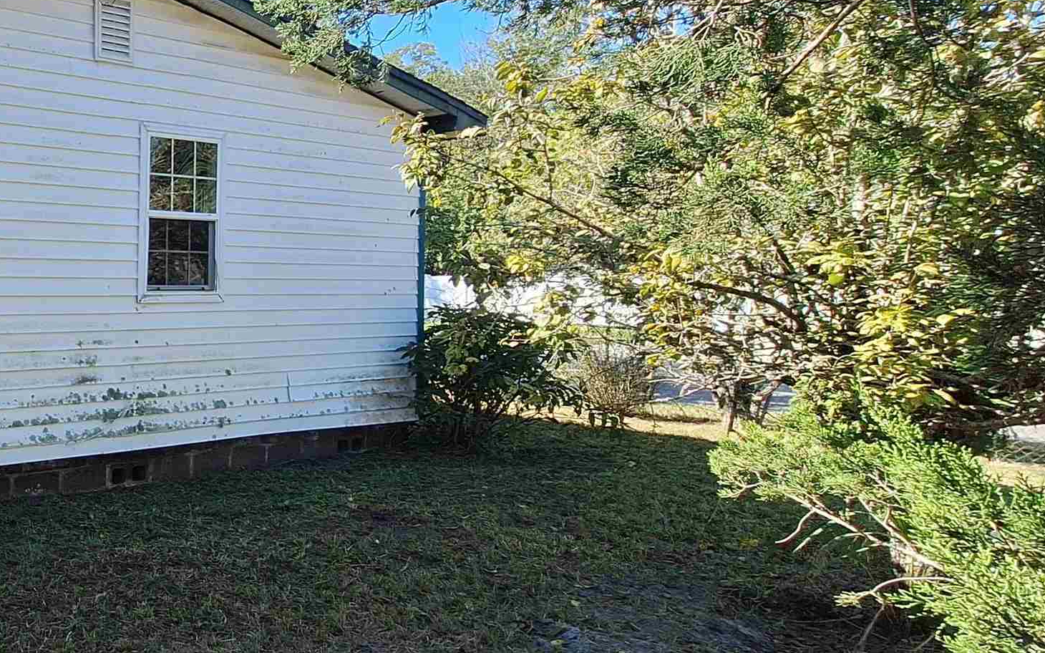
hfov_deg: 51.0
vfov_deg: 43.1
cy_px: 287
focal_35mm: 29
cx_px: -16
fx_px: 826
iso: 40
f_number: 2.2
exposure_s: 1/1153
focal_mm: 1.74
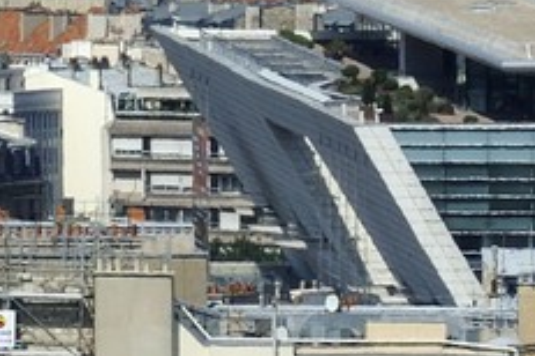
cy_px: -338
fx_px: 13894
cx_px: -1190
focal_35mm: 935
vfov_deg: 1.5
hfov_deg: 2.2
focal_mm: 135
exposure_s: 1/250
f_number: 16
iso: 200
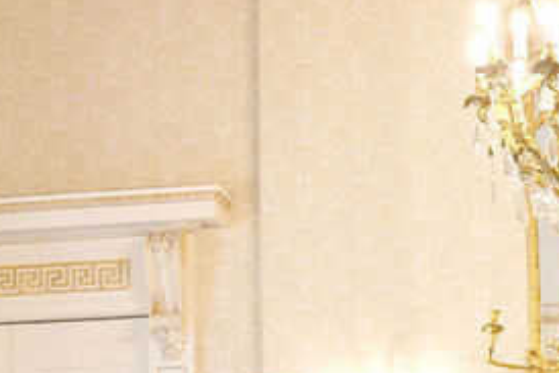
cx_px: 557
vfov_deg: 12.3
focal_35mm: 105
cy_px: 595
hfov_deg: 18.9
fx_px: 1631
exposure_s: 1/125
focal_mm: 24
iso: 3200
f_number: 5
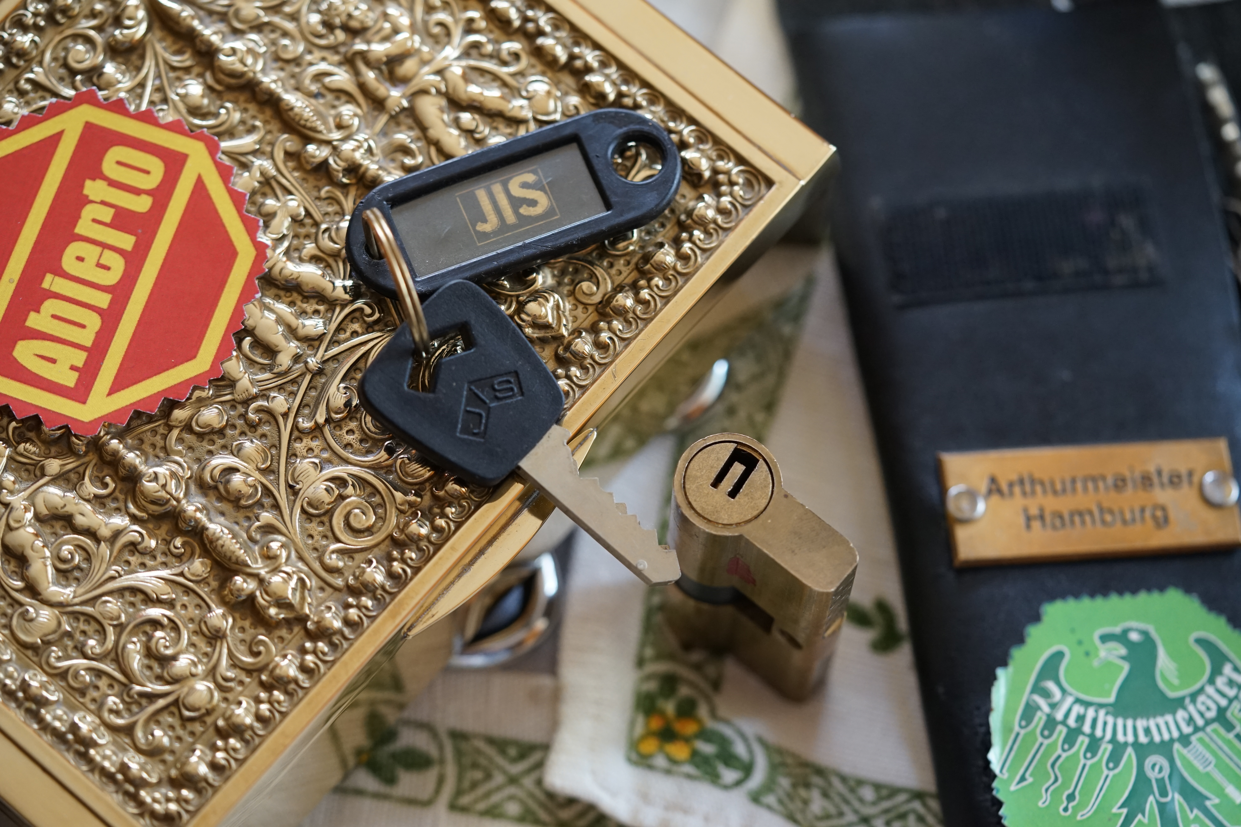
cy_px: 414
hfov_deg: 22.6
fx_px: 3102
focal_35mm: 90
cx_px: 620
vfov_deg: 15.2
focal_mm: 90
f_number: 4
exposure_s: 1/100
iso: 1600
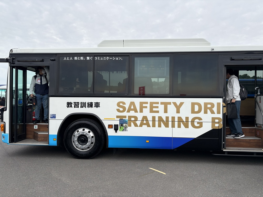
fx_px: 198
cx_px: 132
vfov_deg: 53.1
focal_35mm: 26
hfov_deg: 67.3
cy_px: 98
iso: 50
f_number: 1.6
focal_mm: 5.96
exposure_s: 1/1799
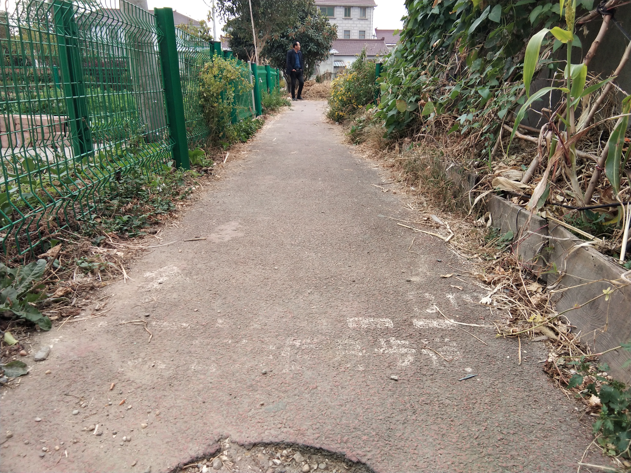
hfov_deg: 58.4
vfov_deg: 45.4
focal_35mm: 31
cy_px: 236
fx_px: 565
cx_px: 316
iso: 50
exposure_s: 1/105
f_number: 2.2
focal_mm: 3.69
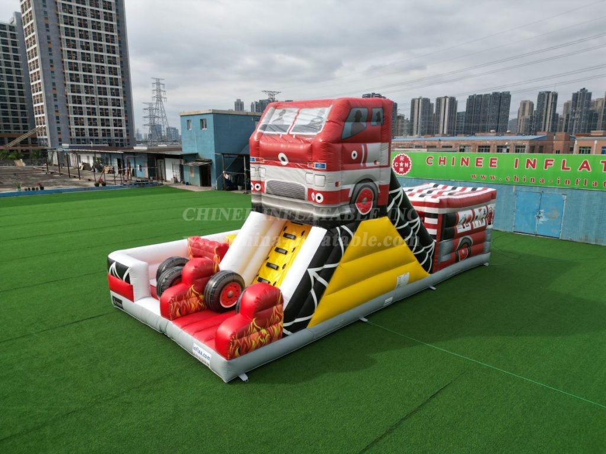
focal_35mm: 24
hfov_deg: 71.6
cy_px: 227
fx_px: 420
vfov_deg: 56.8
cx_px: 303
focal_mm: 6.72
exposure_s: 1/3000
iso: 120
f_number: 1.7
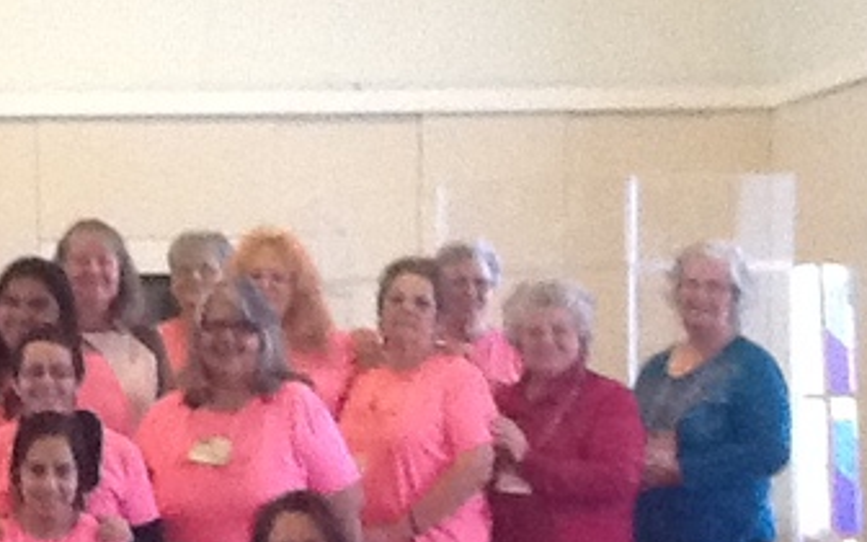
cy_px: 591
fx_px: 2363
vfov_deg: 12.9
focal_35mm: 100
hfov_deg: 20.2
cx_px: 18
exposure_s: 1/30
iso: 250
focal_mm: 2.03
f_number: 2.4
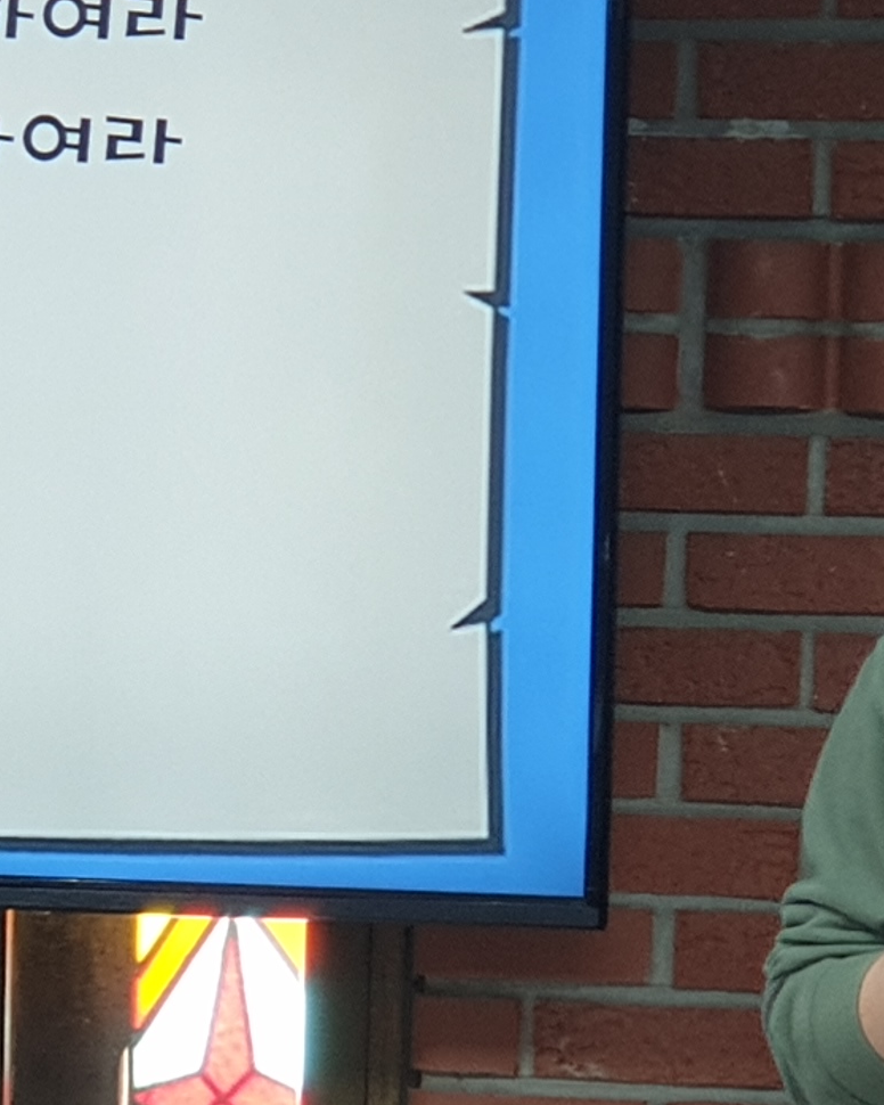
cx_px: -189
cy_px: 1097
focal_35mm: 211
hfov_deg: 7.3
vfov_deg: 9.1
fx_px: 6900
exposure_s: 1/30
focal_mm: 6
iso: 100
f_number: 2.4
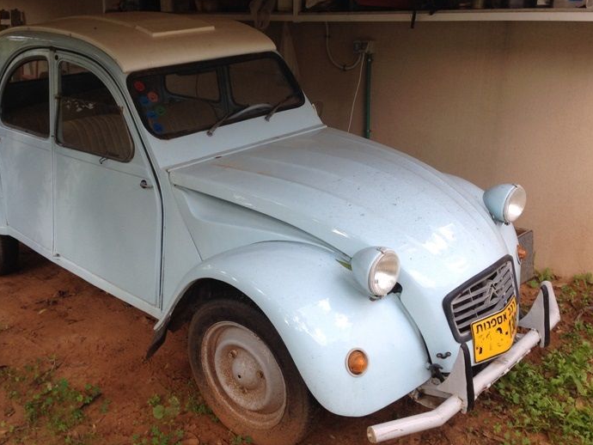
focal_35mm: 39
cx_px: 250
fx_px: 668
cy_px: 186
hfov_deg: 47.7
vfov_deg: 36.8
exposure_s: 1/175
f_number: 2.4
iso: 50
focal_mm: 4.12
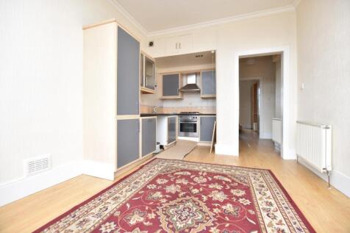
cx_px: 175
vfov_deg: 77.3
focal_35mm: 15
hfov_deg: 100.4
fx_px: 146
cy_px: 116
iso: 100
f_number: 3.5
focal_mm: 10
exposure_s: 1/50
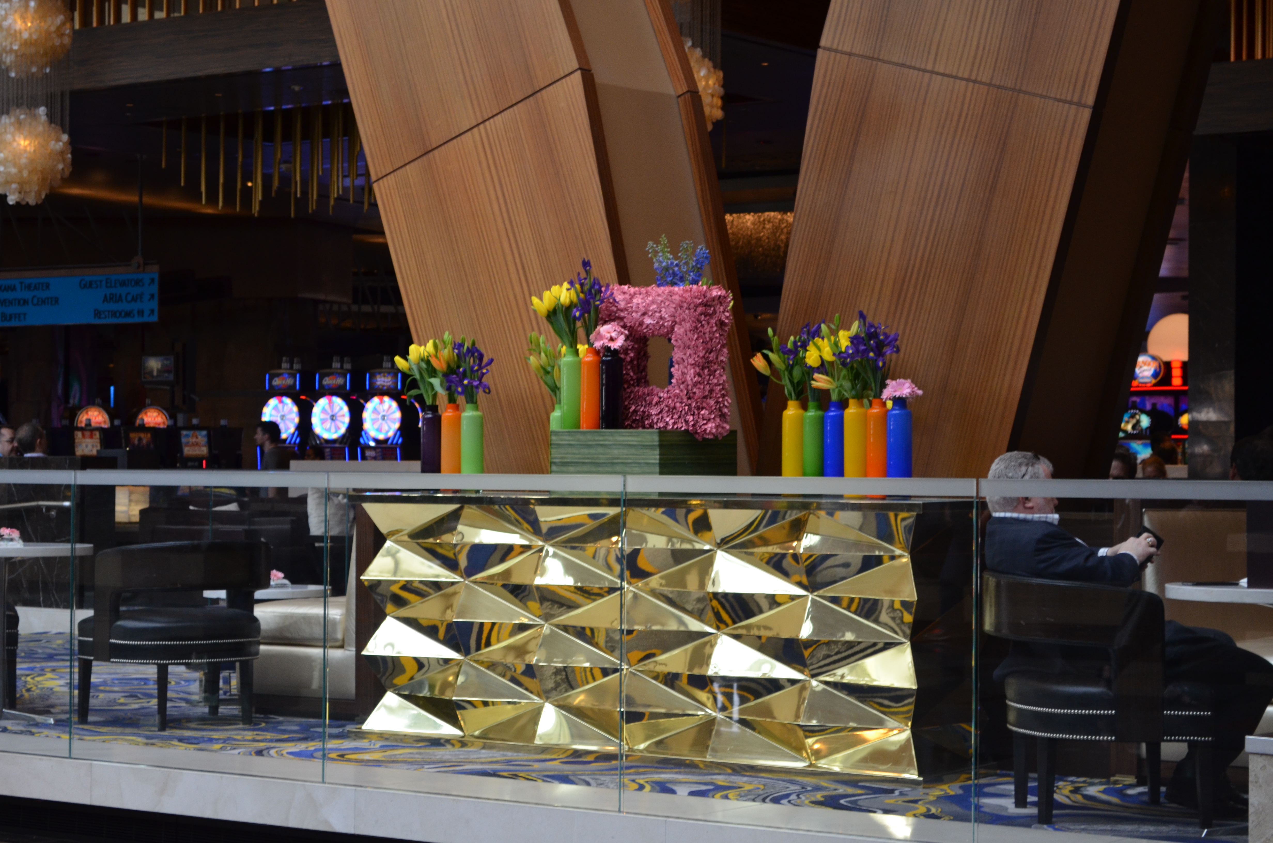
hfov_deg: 26.0
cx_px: 636
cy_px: 422
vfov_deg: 17.4
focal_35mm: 78
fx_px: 2752
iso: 720
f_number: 5.6
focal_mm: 52
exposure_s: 1/60
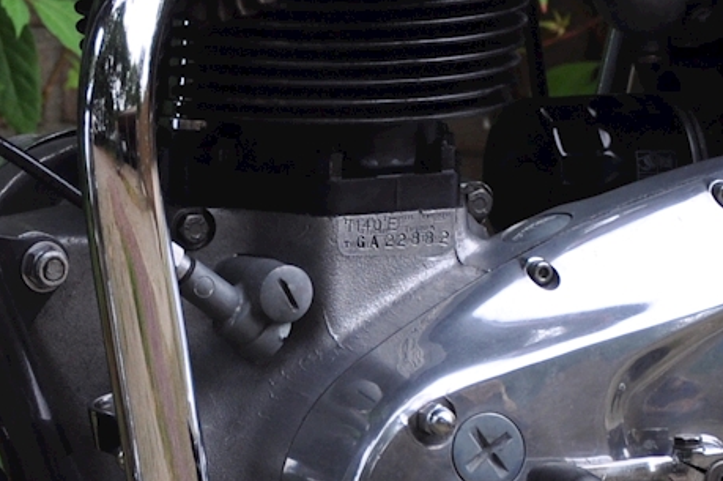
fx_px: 7302
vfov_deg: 3.8
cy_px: 199
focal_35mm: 364
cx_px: -375
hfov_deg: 5.6
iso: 320
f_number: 5.6
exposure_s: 1/125
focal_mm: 58
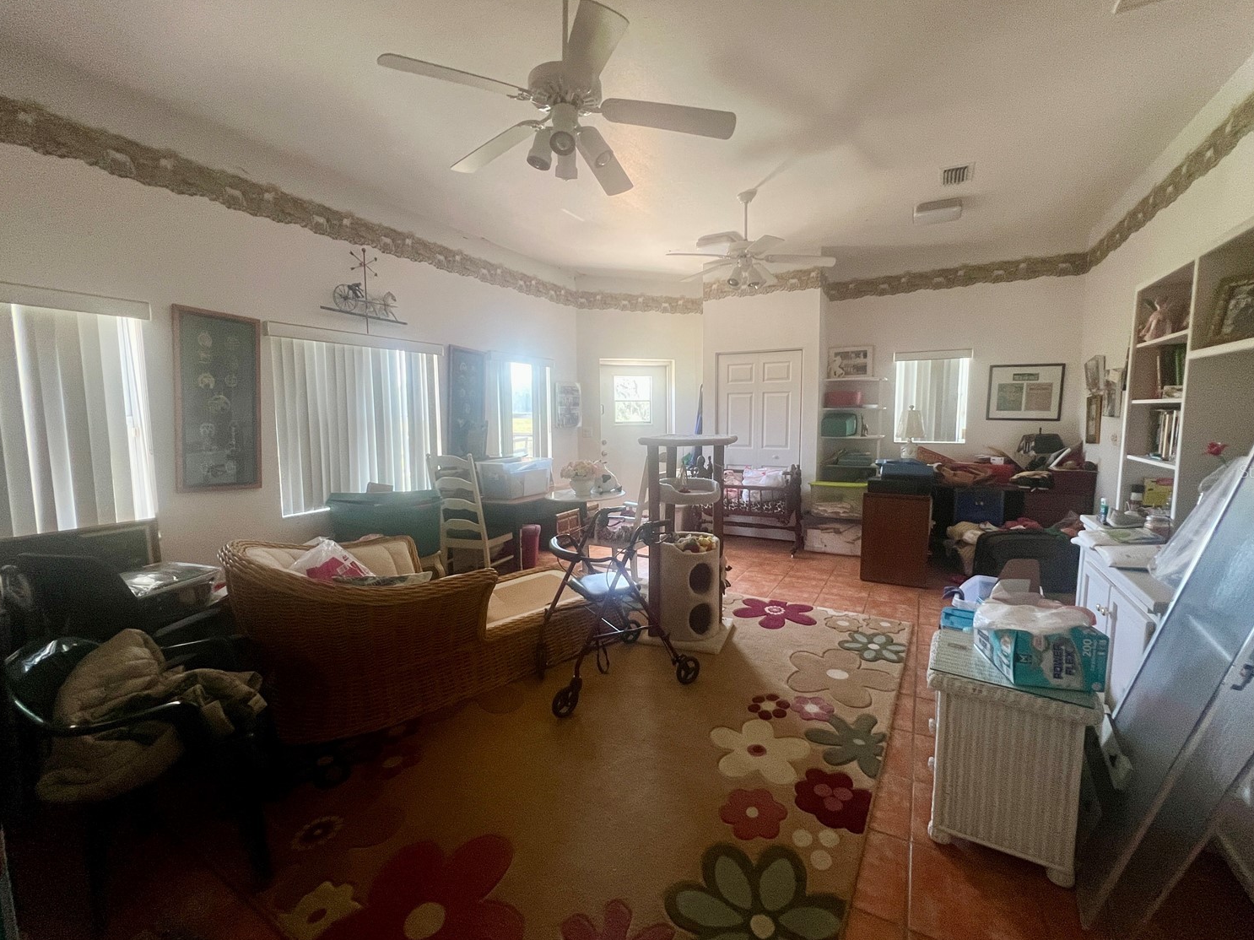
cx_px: 644
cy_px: 471
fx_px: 507
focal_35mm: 14
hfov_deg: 102.0
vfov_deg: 85.7
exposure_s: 1/74
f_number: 1.8
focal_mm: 1.57
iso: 250
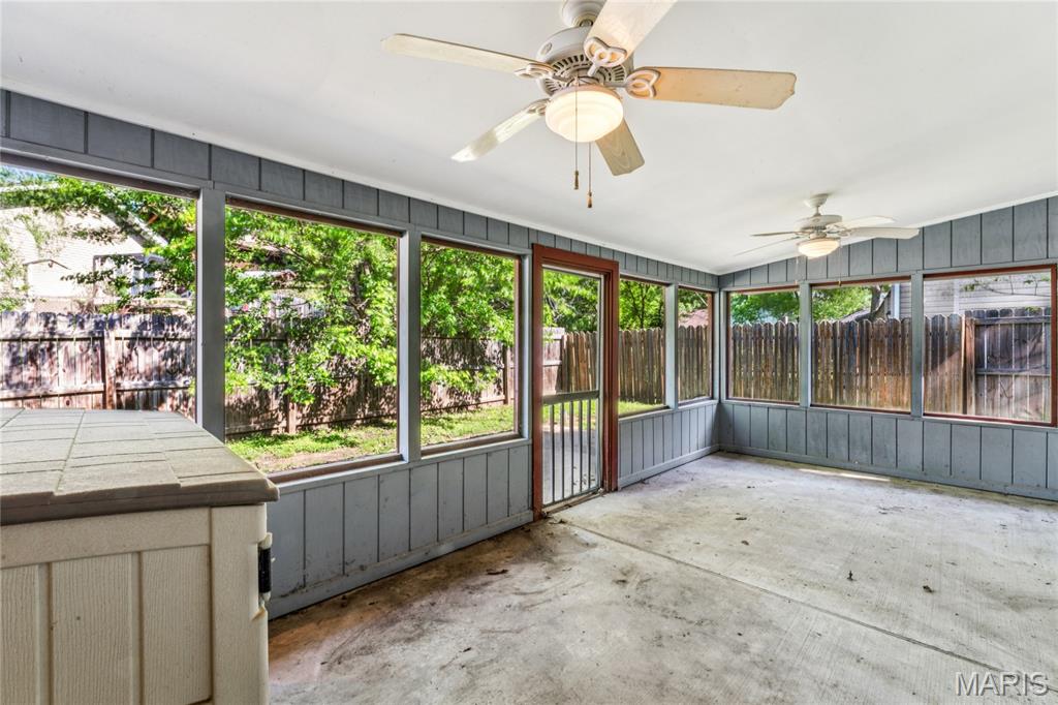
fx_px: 473
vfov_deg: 73.4
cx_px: 529
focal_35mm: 16
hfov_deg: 96.4
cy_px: 352
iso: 100
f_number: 22
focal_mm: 16.1
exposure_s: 1/1.67
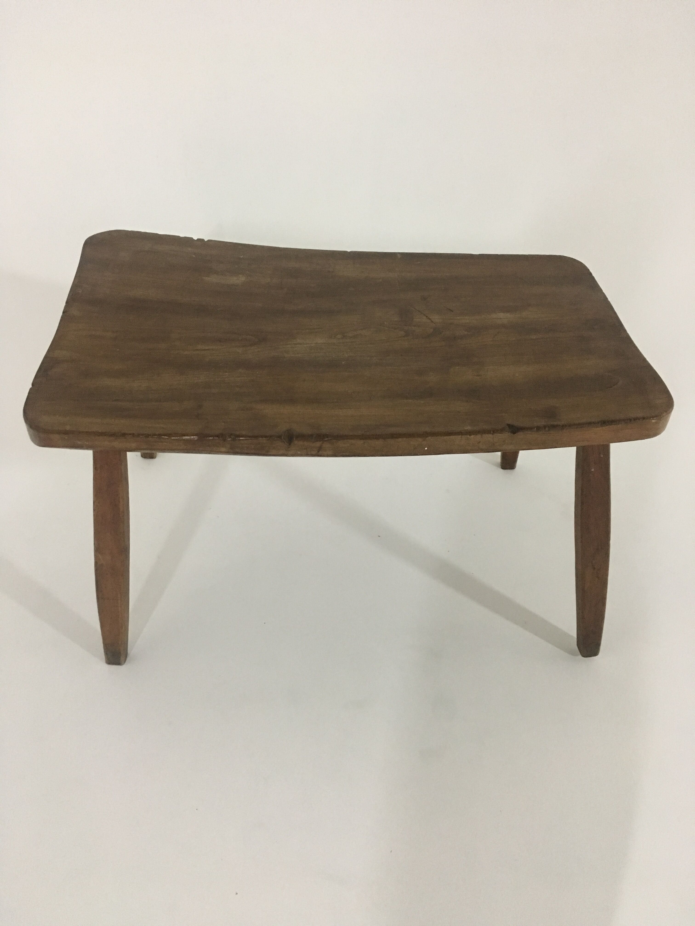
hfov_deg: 48.2
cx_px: 348
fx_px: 776
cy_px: 463
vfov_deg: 61.7
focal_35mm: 29
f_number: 2.2
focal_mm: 4.15
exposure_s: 1/17
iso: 200
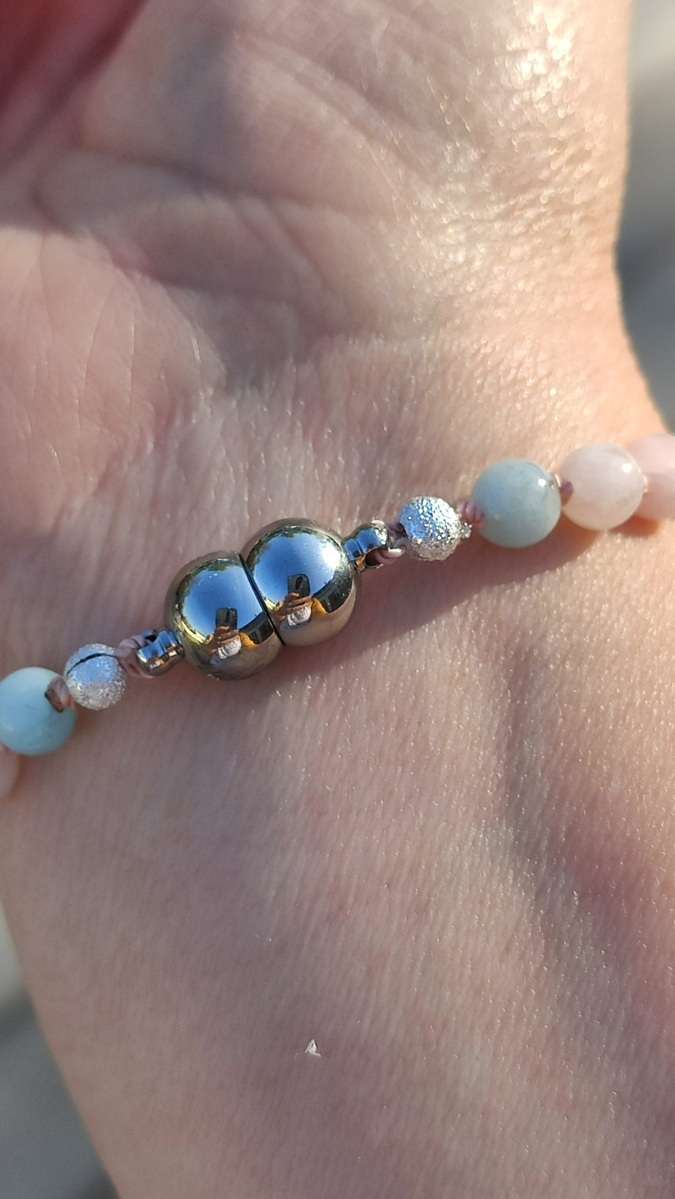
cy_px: 614
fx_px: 954
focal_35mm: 30
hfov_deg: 38.8
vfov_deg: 64.3
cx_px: 280
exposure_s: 1/707
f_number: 1.75
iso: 112
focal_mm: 4.77
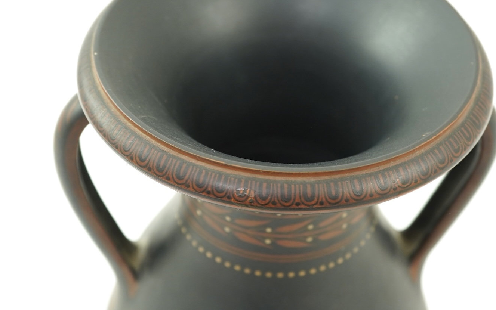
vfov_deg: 19.1
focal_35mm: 68
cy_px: 175
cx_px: 264
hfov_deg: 30.2
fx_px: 919
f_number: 7.1
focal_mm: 30
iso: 500
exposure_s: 1/40
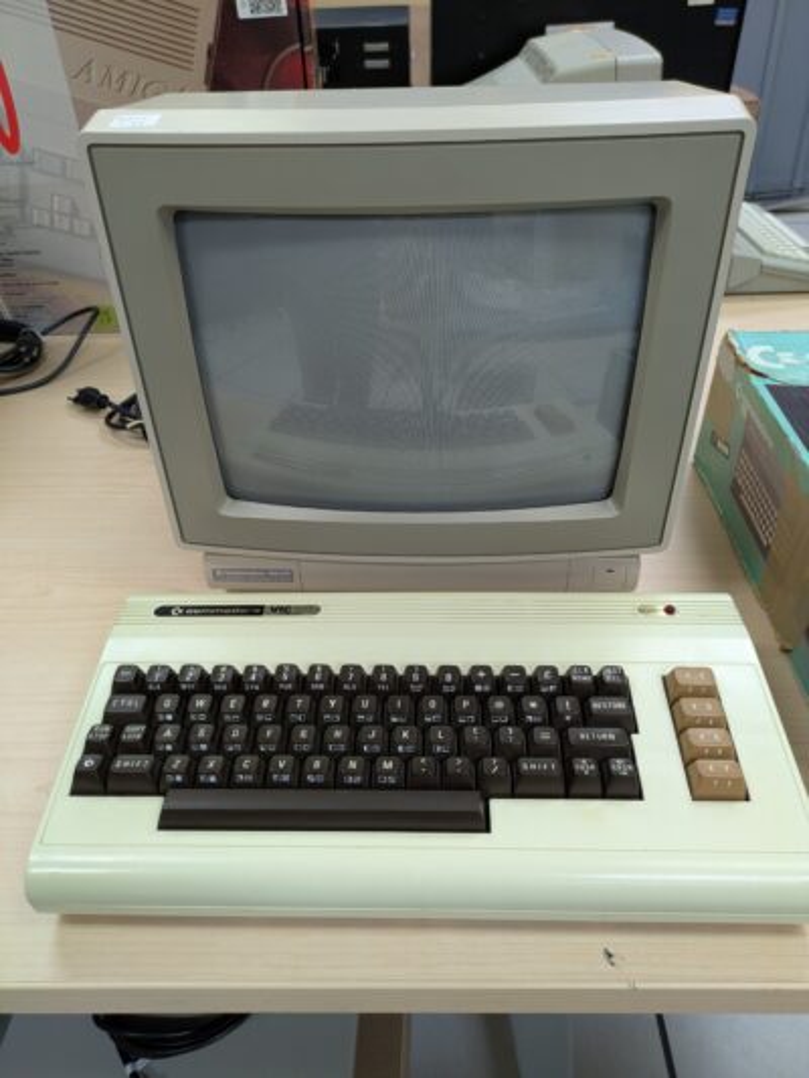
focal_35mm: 25
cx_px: 404
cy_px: 539
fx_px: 779
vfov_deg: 69.4
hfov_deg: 54.9
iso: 67
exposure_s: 1/24
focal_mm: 5.43
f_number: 1.89
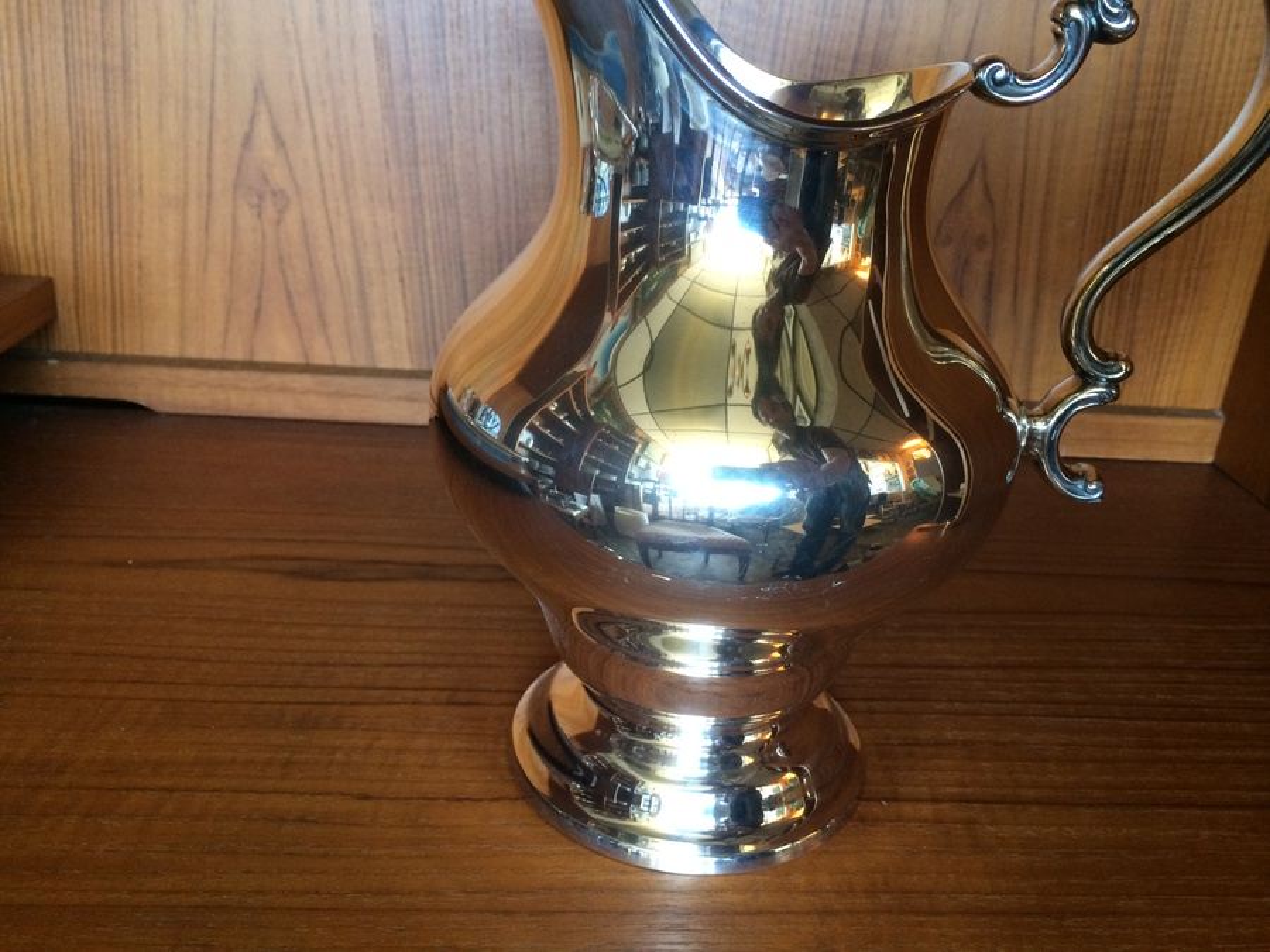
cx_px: 635
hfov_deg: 60.0
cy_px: 476
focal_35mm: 30
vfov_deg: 46.8
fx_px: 1101
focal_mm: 4.12
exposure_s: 1/30
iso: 160
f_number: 2.2
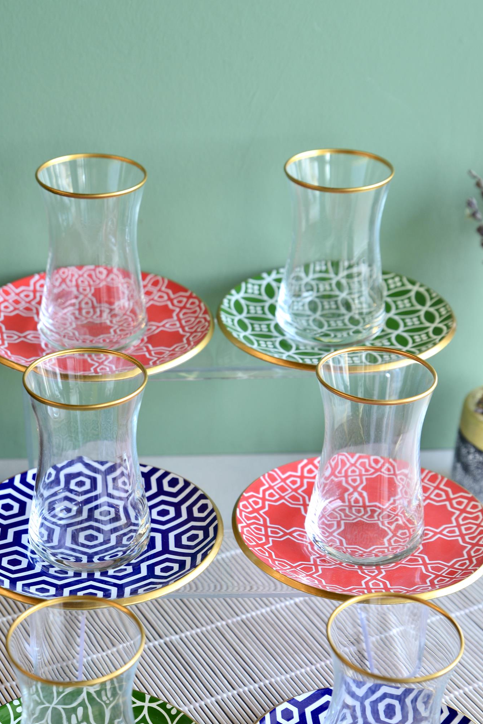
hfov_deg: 18.2
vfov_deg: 26.9
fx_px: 1509
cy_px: 427
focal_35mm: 75
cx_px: 218
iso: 160
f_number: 6.7
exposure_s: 1/60
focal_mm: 56
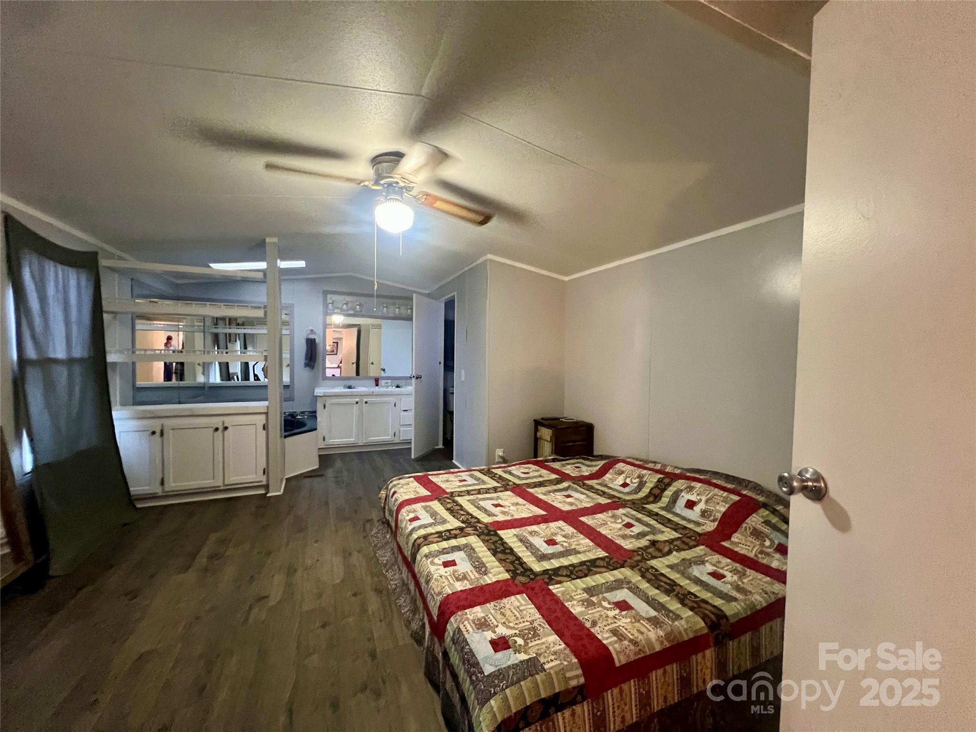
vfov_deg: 89.9
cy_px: 366
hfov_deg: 106.2
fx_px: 367
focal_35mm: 13
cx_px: 488
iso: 640
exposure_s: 1/60
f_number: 1.8
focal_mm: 1.57
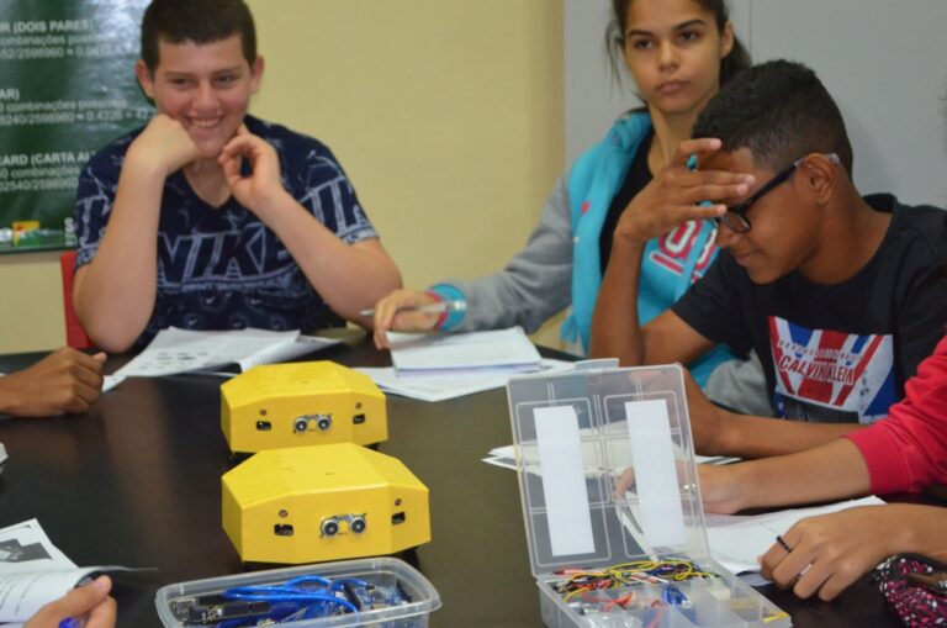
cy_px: 314
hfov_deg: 26.0
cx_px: 474
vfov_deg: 17.4
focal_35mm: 78
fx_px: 2048
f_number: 5.6
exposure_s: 1/60
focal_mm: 52
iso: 2500
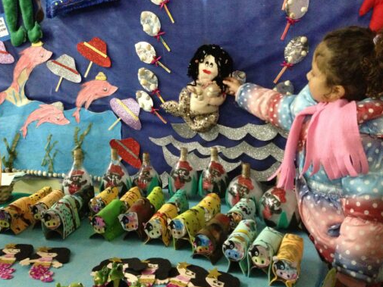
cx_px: 190
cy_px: 143
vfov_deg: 41.8
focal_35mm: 34
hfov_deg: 53.9
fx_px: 376
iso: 800
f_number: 2.4
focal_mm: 4.13
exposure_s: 1/15
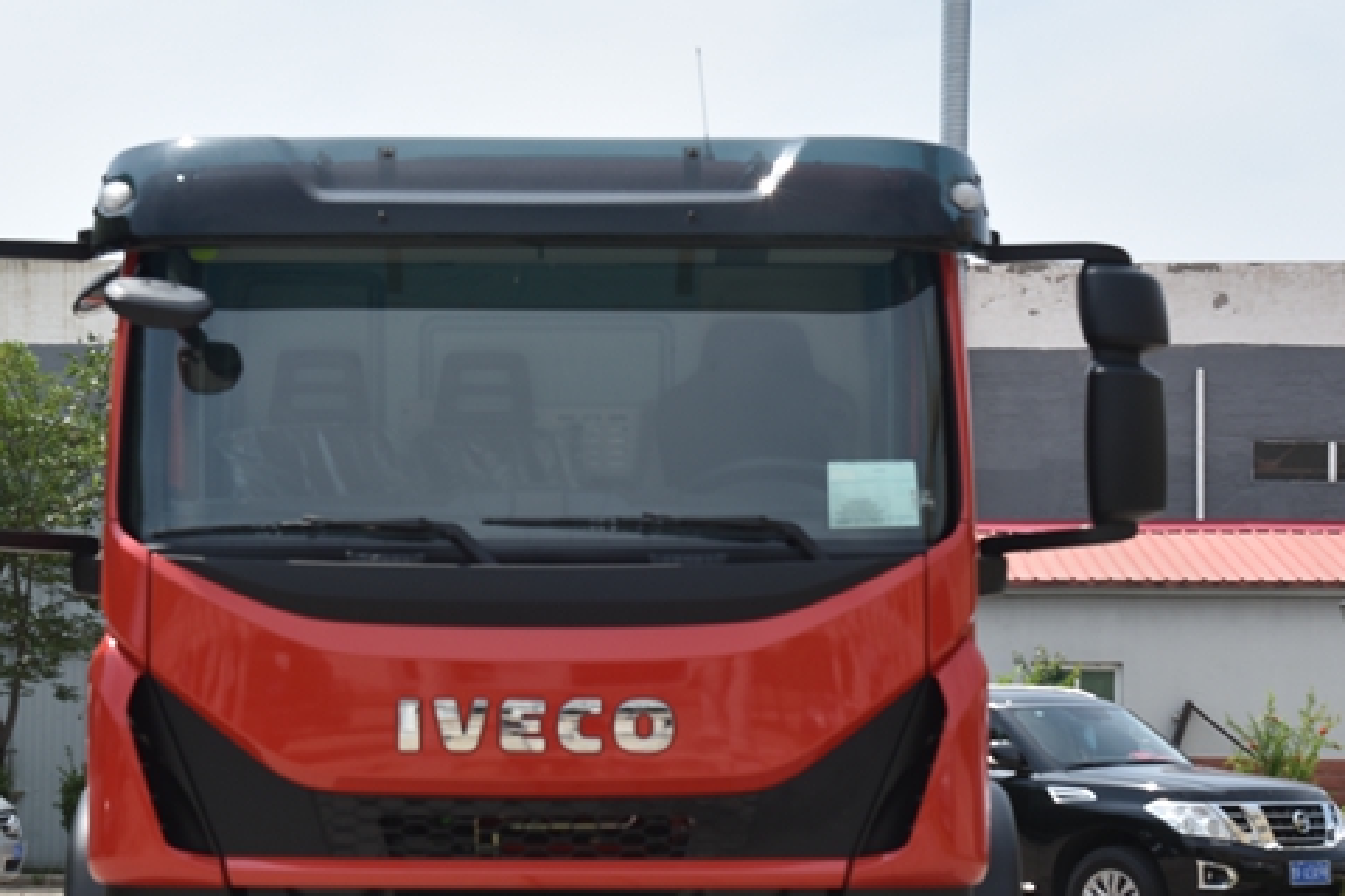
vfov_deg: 15.7
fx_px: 3250
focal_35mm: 87
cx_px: 552
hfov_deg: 23.4
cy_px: 606
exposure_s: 1/320
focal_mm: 50
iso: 200
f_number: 9
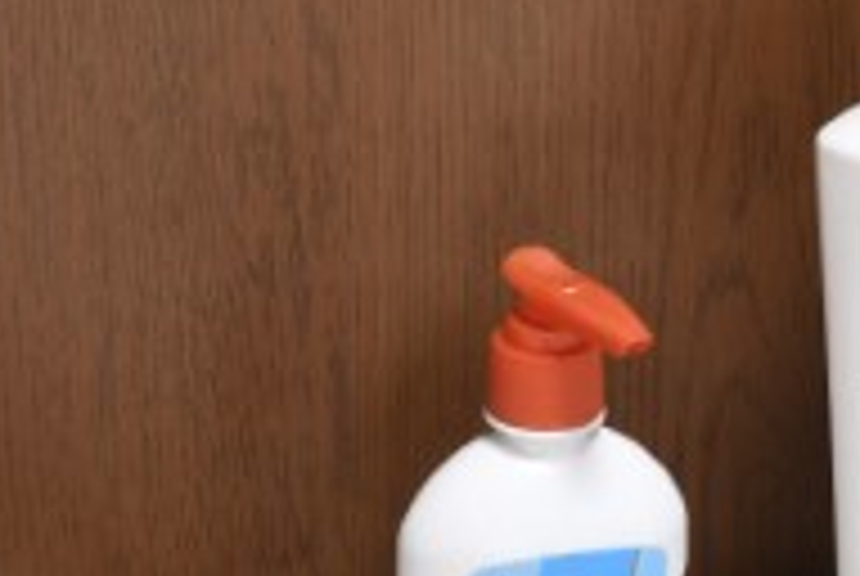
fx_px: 9522
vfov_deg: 3.5
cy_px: 513
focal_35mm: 398
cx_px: 1144
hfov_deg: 5.1
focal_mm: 85
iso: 80
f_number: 14
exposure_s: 1/30
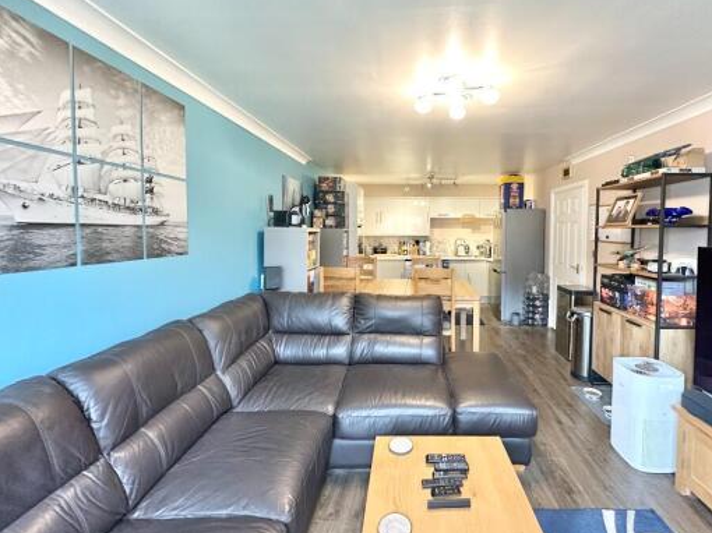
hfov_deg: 93.9
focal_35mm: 16
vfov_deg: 77.9
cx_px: 406
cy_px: 243
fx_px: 329
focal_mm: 2.22
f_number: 2.2
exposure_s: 1/50
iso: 400
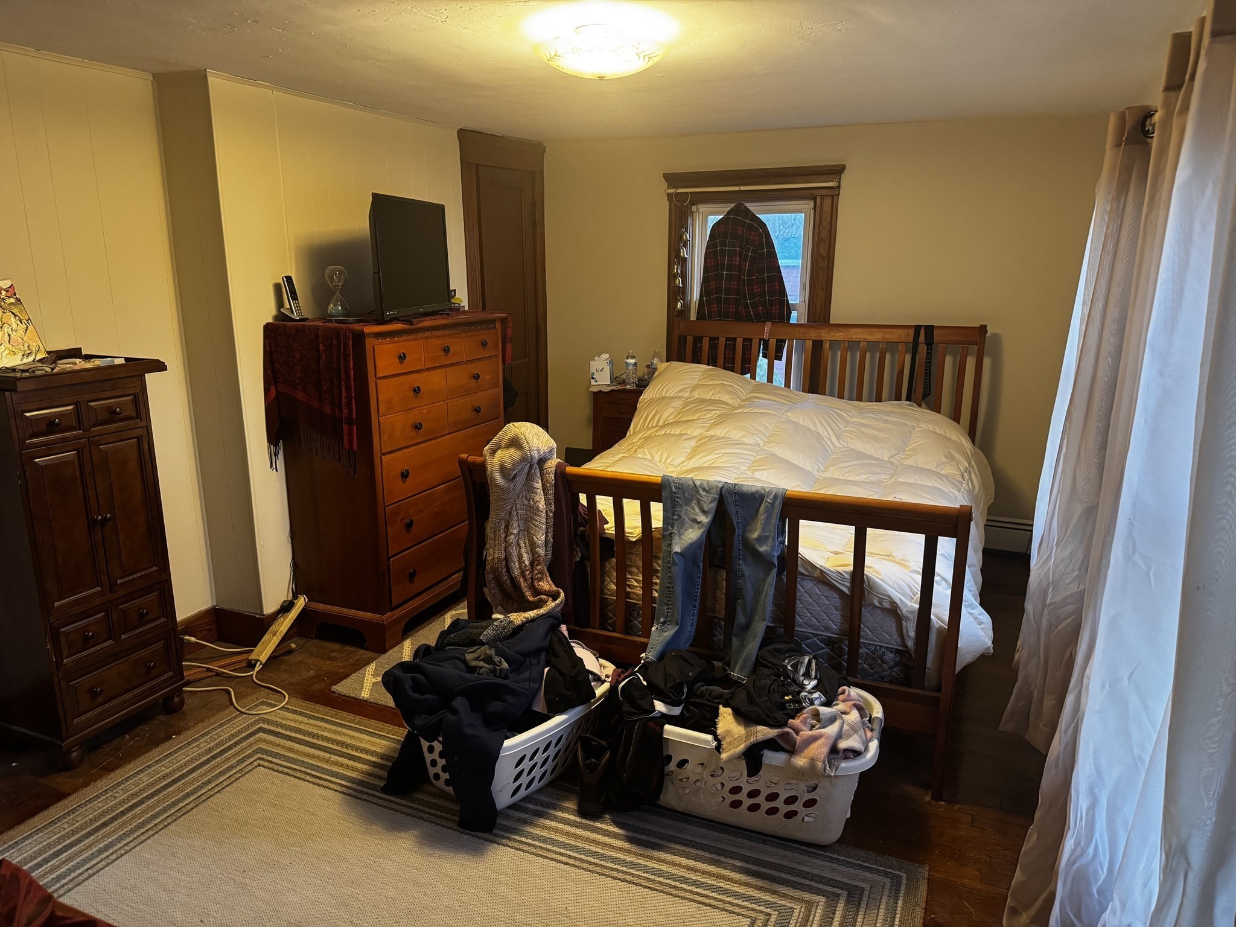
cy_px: 464
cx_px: 618
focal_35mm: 24
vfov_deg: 56.8
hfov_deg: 71.6
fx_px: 857
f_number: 1.78
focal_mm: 6.76
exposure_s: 1/60
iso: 640
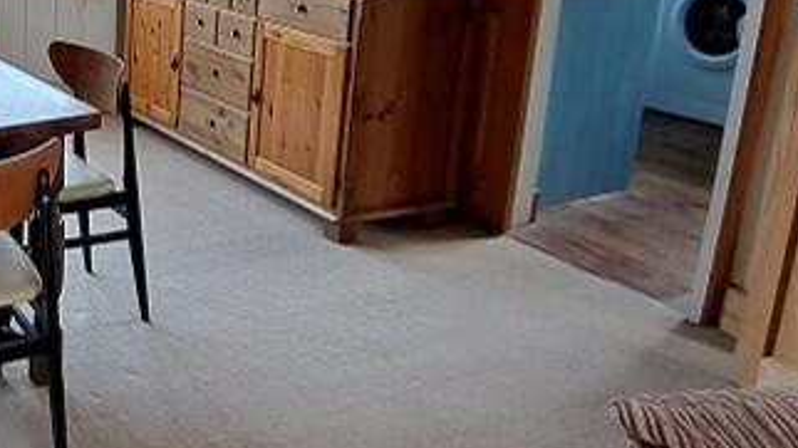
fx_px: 952
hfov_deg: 38.2
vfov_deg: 26.1
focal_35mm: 45
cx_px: -69
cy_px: 92
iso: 50
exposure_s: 1/50
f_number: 2.2
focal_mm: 1.74
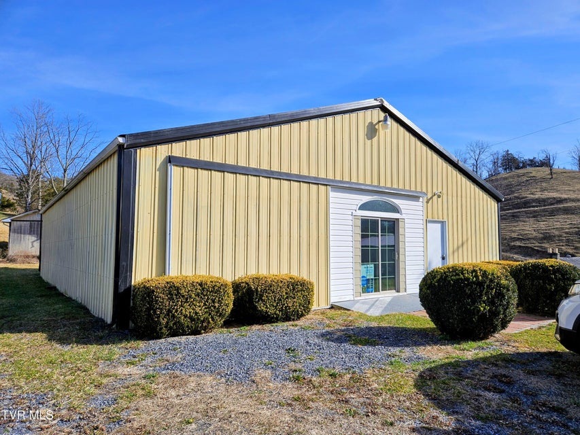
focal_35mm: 23
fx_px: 385
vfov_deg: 58.9
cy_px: 218
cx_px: 290
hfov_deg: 73.9
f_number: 1.8
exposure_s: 1/2693
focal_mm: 5.4
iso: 25
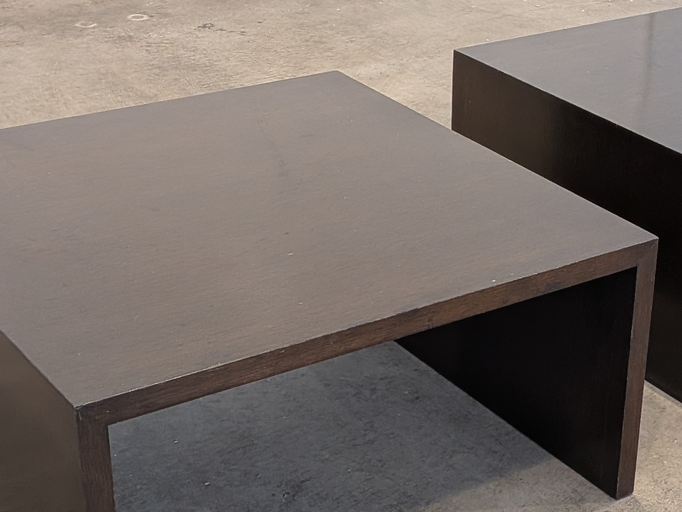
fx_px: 1438
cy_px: 328
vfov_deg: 20.1
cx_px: 475
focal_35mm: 73
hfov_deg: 26.5
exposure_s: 1/23.8
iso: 155
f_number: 1.7
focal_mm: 4.53
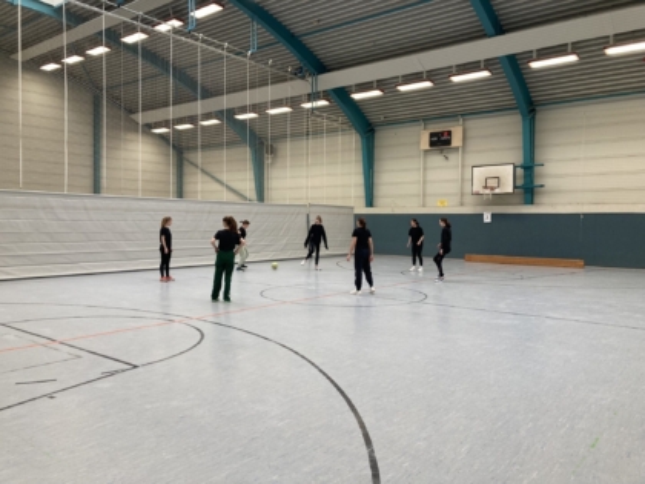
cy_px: 242
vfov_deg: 49.7
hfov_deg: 63.4
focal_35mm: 28
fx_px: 522
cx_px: 322
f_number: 1.8
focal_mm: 3.99
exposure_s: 1/50
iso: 50
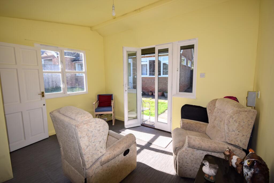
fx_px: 131
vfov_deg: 69.7
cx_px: 137
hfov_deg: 92.4
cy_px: 92
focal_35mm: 17
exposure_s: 1/125
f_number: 5.6
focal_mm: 11.5
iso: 110
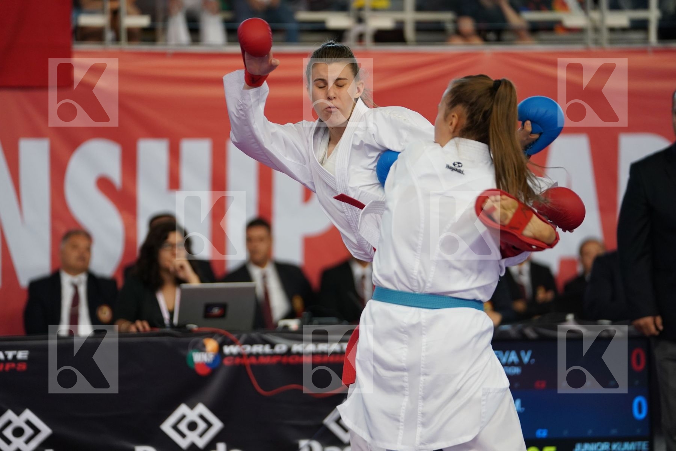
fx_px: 2910
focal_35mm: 155
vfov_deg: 8.9
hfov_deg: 13.2
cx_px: 338
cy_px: 226
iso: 2000
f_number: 2.8
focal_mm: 155
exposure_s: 1/1000
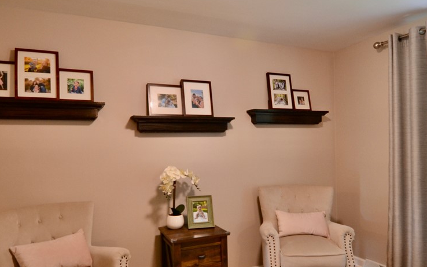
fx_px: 288
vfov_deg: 49.5
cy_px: 155
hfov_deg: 73.1
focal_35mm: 25
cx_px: 219
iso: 800
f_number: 2.8
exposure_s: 1/60
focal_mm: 11
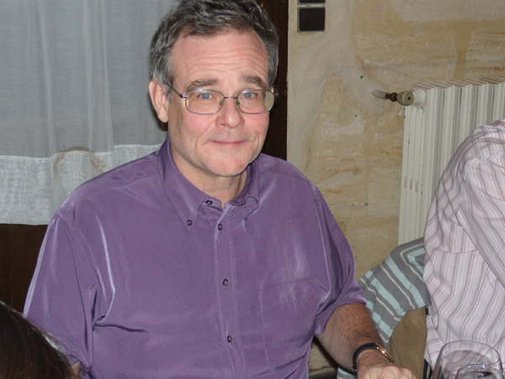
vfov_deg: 25.2
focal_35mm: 58
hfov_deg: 33.2
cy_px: 190
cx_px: 252
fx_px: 846
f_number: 4
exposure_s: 1/30
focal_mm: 10.4
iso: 125
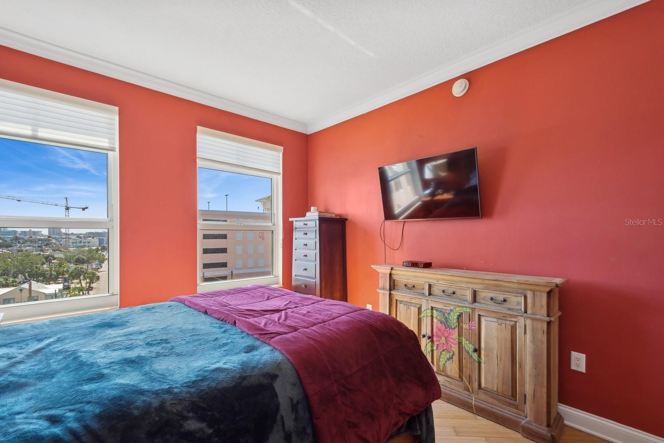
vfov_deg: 77.3
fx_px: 277
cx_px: 332
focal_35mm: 15
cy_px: 222
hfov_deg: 100.4
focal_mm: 10
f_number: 8
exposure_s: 1/30
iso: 200
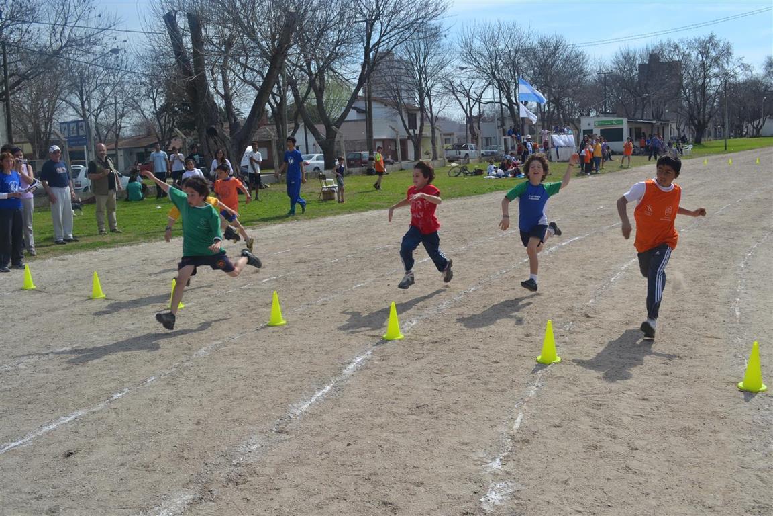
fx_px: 709
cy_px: 258
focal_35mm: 33
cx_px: 386
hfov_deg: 57.2
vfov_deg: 40.0
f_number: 8
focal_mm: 22
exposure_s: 1/250
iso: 100
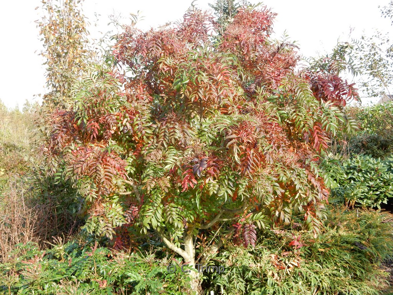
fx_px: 488
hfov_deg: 43.9
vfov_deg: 33.6
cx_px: 196
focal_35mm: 43
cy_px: 148
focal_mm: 7.6
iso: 125
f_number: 4.2
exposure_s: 1/160
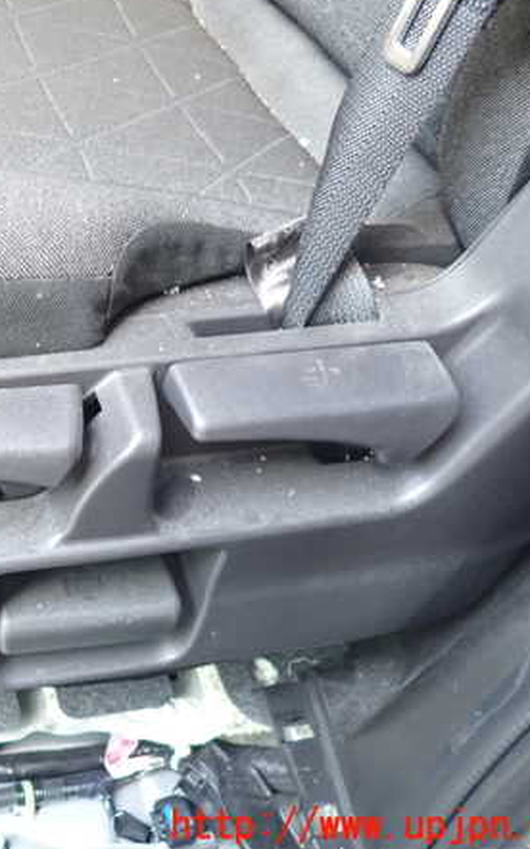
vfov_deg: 54.0
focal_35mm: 36
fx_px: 833
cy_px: 419
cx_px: 29
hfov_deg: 33.0
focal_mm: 4.5
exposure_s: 1/30
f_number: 2
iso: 200
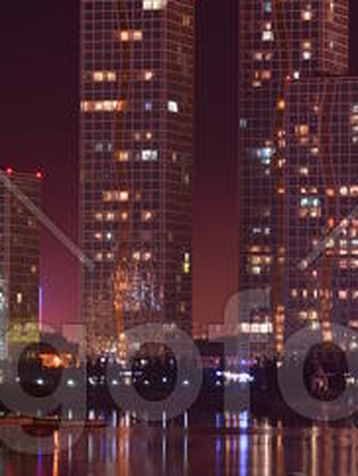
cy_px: 372
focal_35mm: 259
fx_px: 3567
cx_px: 196
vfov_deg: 7.6
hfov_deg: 5.7
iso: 100
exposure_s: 10
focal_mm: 75
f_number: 5.3
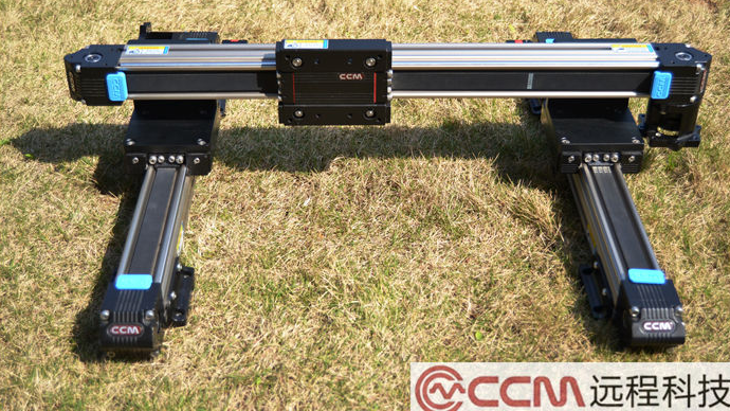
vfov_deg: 23.5
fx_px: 987
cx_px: 367
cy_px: 175
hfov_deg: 40.6
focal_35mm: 51
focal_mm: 32
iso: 400
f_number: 4.5
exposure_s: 1/1600
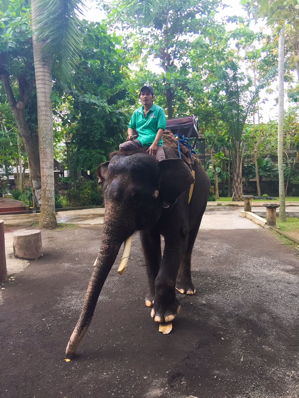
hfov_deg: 48.2
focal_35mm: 29
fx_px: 334
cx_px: 150
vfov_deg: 61.7
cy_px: 199
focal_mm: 4.15
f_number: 2.2
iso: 40
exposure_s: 1/100
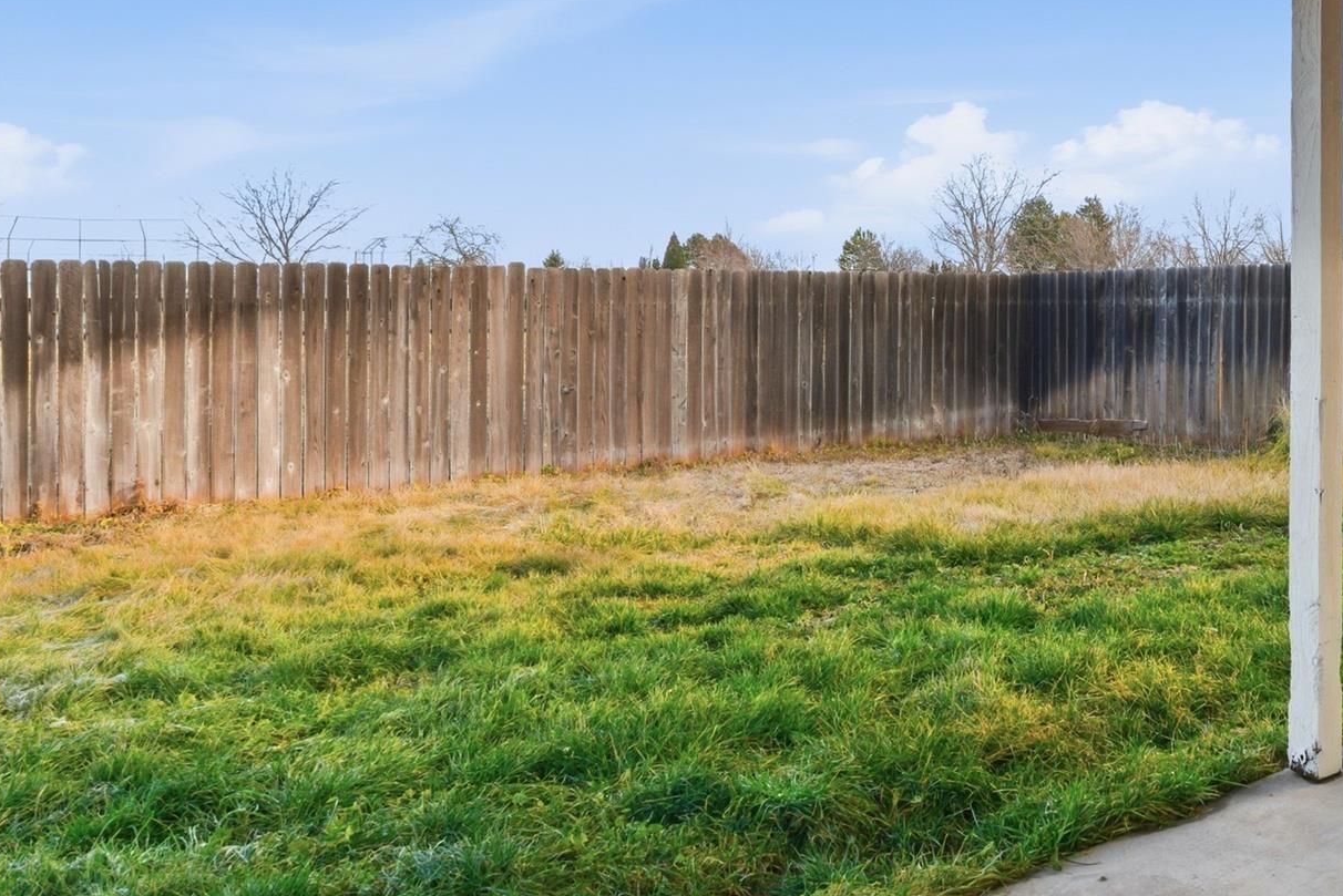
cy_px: 313
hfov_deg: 53.4
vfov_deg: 39.6
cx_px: 1073
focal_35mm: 33
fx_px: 1231
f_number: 9
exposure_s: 1/400
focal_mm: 16
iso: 250
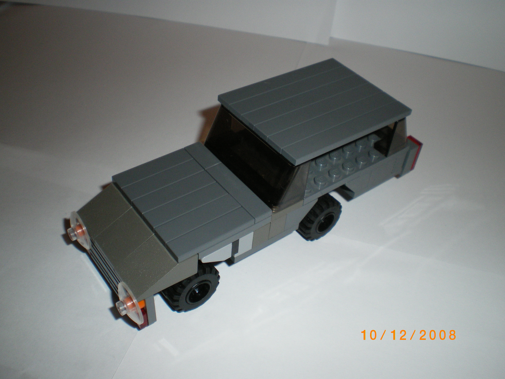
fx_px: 525
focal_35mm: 36
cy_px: 190
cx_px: 252
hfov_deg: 51.4
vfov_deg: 39.7
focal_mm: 6.3
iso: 250
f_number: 4.6
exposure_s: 1/50
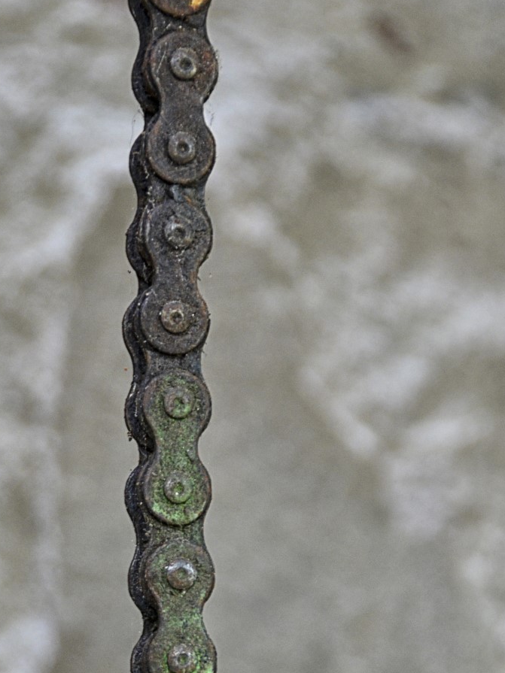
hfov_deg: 6.3
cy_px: 572
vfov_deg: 8.4
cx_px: 178
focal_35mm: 236
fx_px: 4592
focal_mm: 90
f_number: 5.3
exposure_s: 1/25
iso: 640
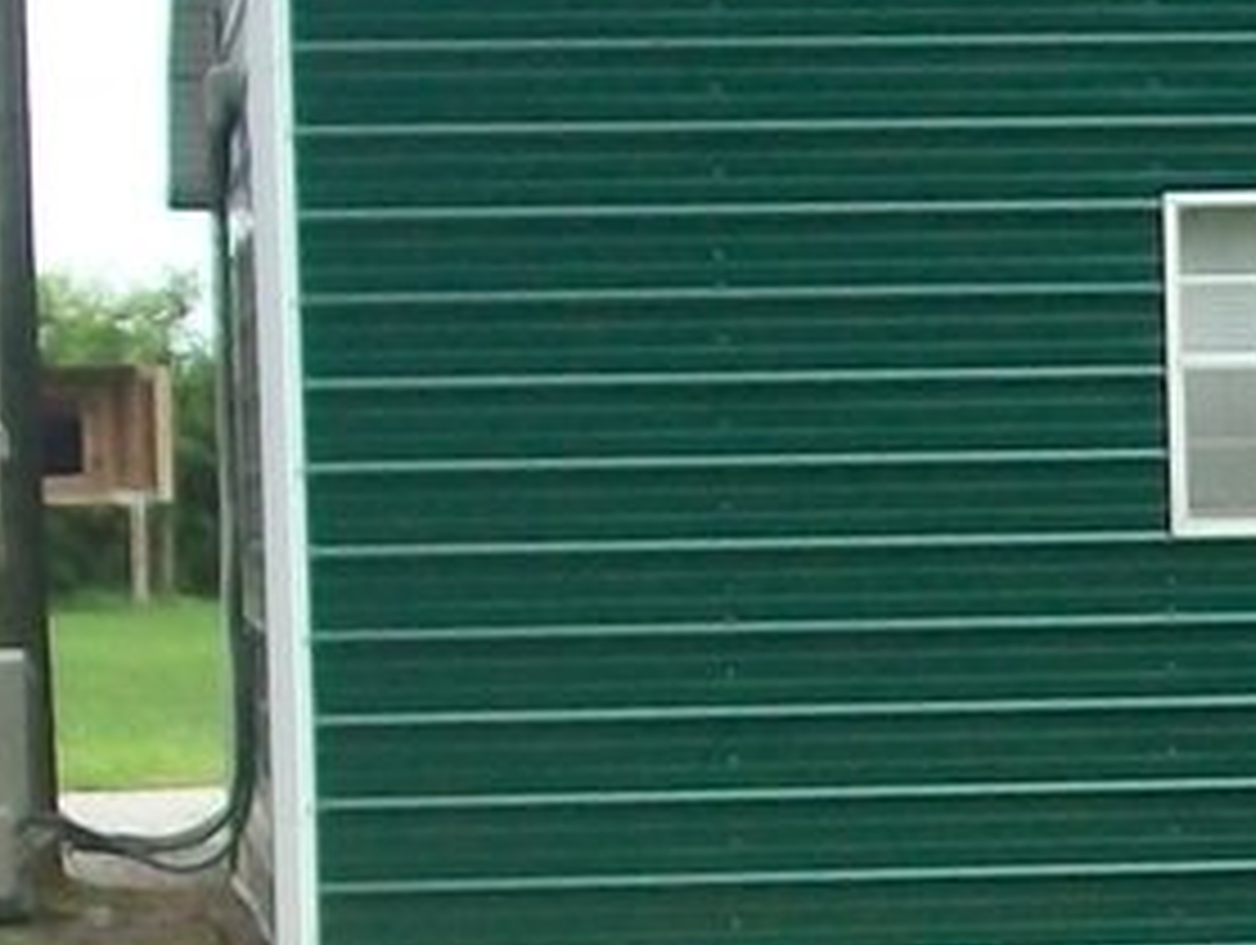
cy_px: 1046
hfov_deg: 6.7
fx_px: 10427
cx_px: 2312
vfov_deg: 5.2
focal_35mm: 287
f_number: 3.6
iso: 80
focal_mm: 8.8
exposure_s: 1/400
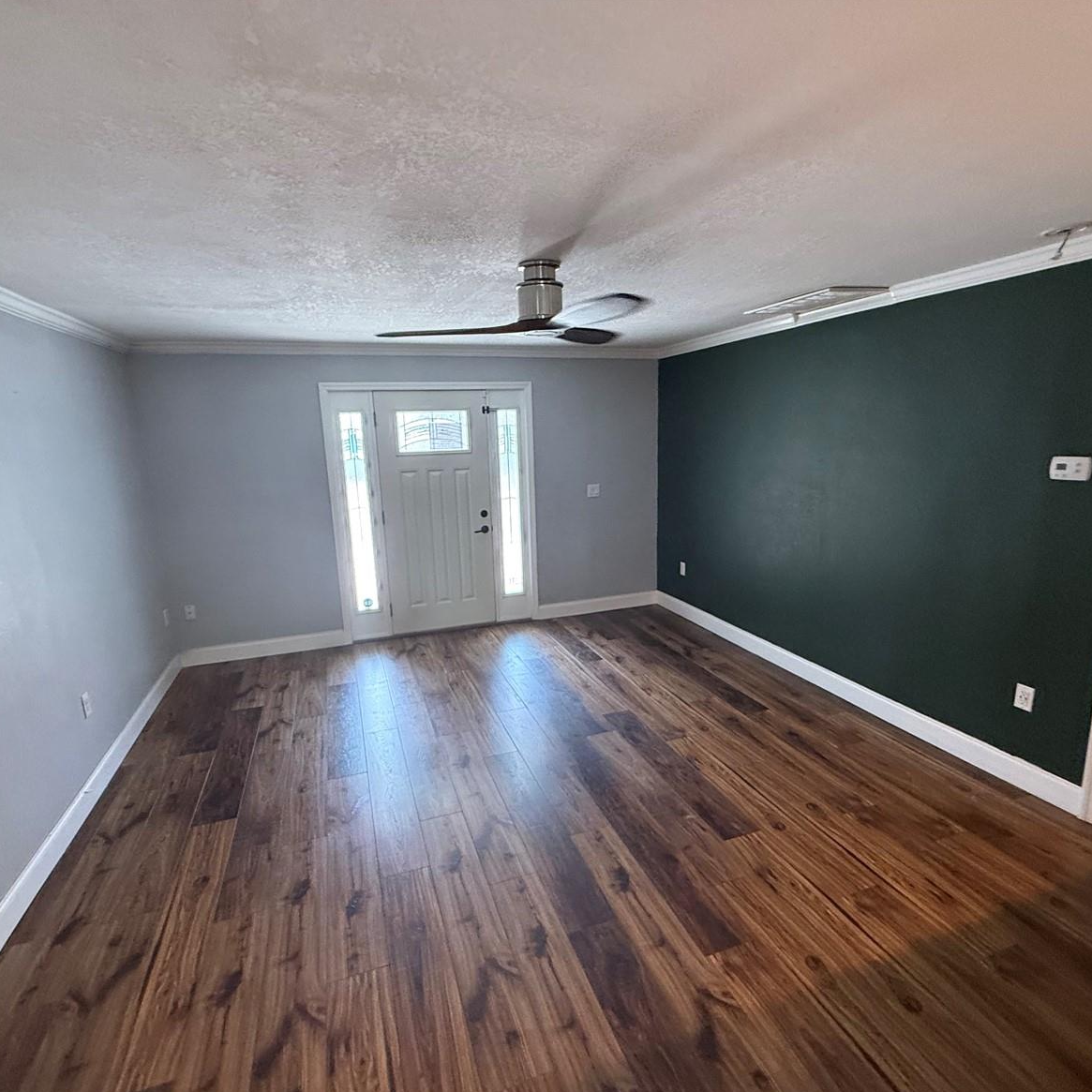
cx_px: 546
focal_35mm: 17
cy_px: 557
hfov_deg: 84.0
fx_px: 607
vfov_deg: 84.0
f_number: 2.2
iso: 400
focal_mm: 2.22
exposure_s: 1/60
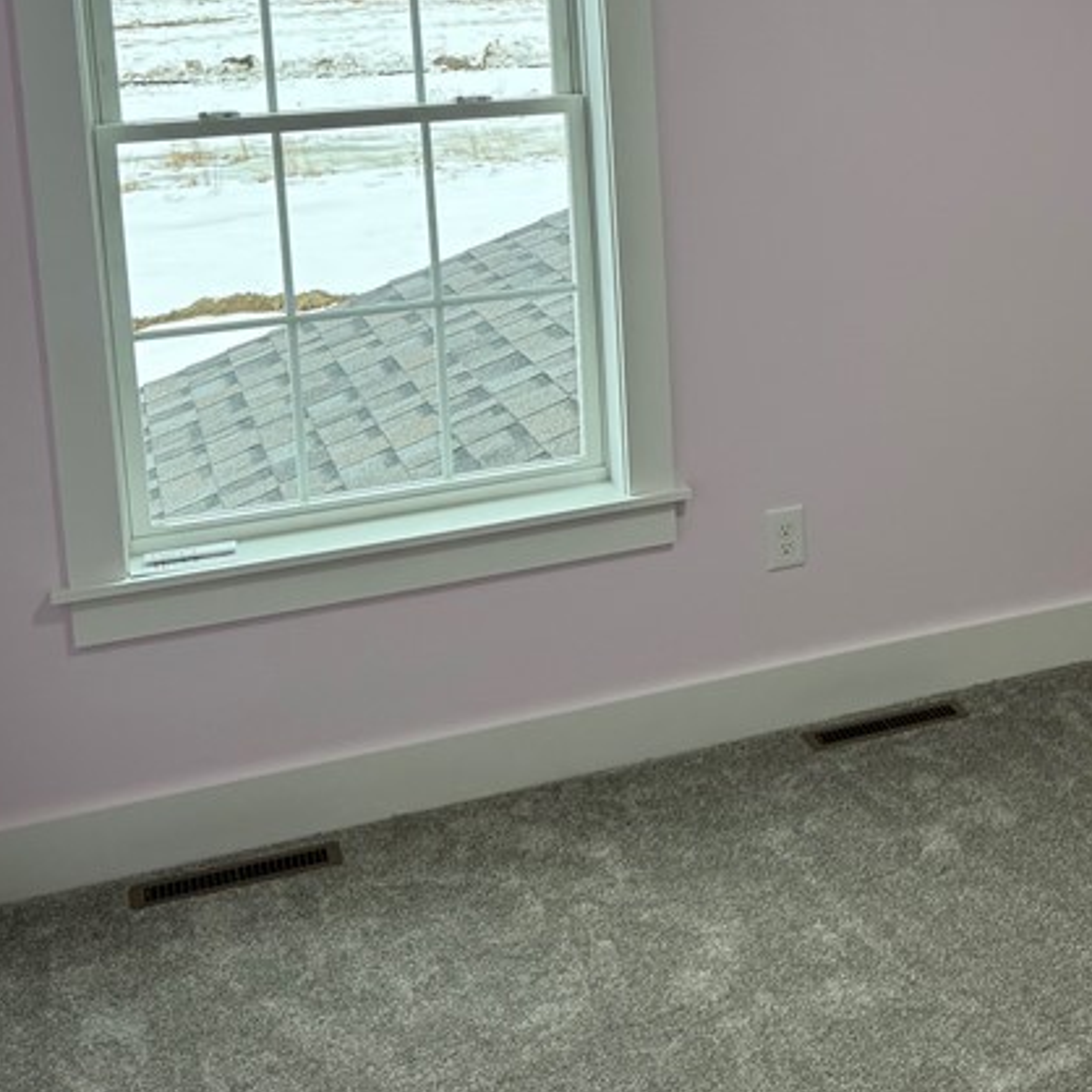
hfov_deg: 30.9
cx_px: 1032
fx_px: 1856
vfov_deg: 31.6
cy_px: 154
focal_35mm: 52
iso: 80
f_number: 1.78
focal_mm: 6.76
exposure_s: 1/165
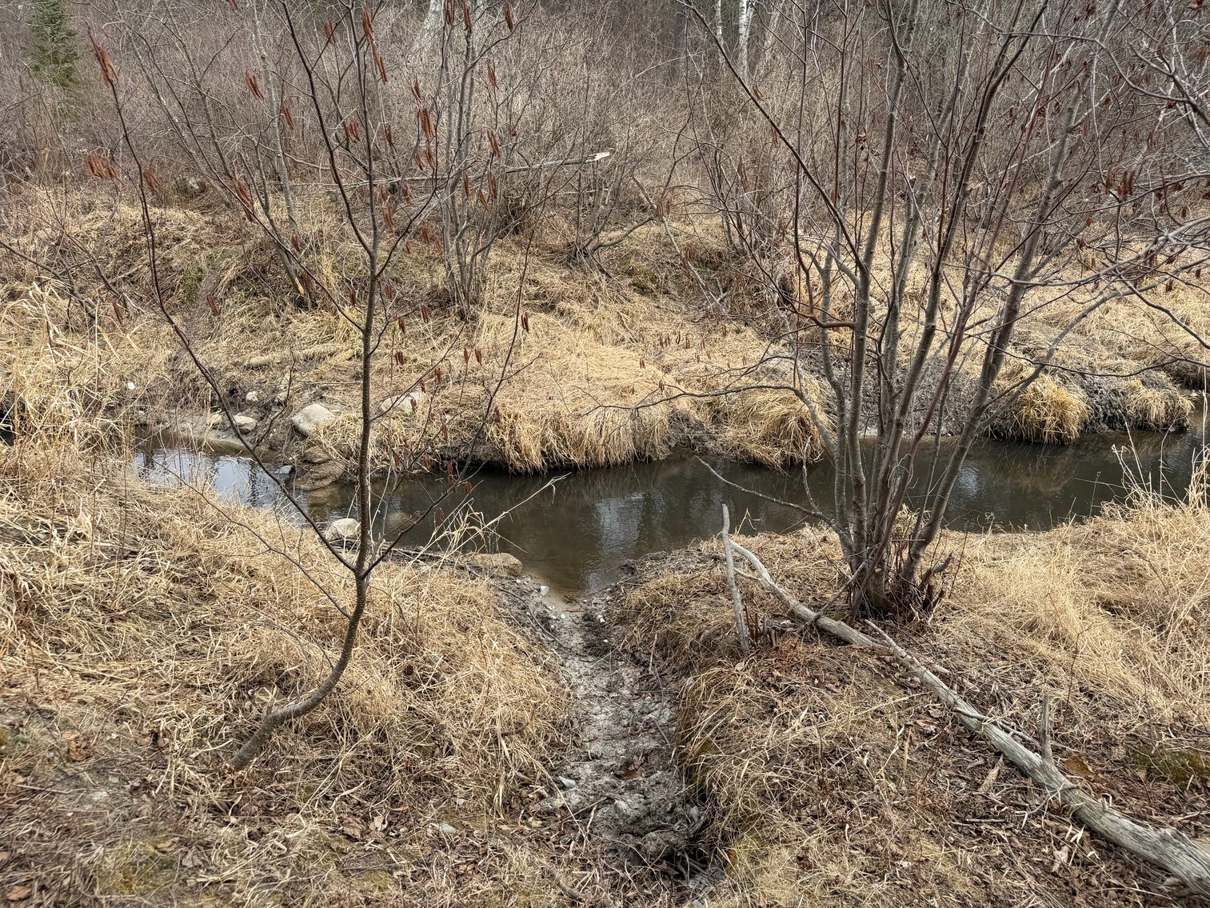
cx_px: 605
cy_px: 454
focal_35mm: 24
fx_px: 839
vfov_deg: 56.8
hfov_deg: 71.6
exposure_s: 1/1292
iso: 80
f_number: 1.78
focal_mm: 6.76
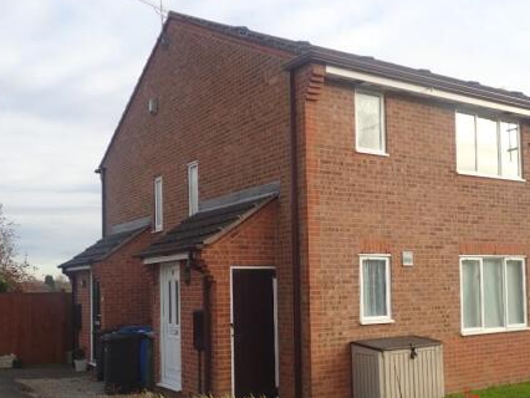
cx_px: 324
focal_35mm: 41
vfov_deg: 34.9
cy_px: 257
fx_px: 628
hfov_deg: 45.4
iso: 100
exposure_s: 1/800
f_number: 2.3
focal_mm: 5.5
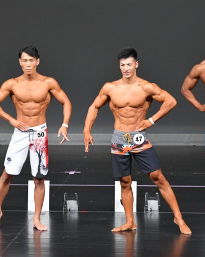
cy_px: 128
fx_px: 2898
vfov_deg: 5.1
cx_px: 25
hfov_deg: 4.0
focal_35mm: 382
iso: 4000
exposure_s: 1/400
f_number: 5.6
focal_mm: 180
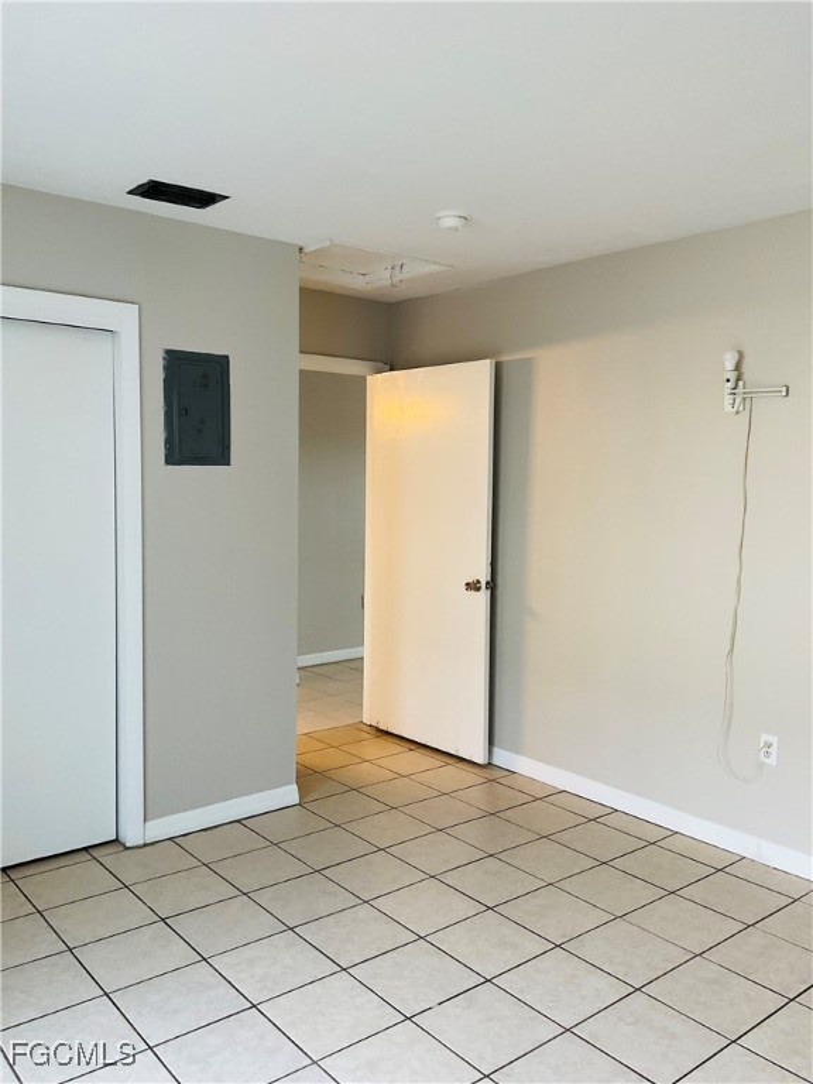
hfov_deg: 48.2
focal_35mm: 29
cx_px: 406
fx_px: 908
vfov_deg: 61.7
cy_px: 542
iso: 64
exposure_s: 1/60
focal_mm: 3
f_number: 1.8
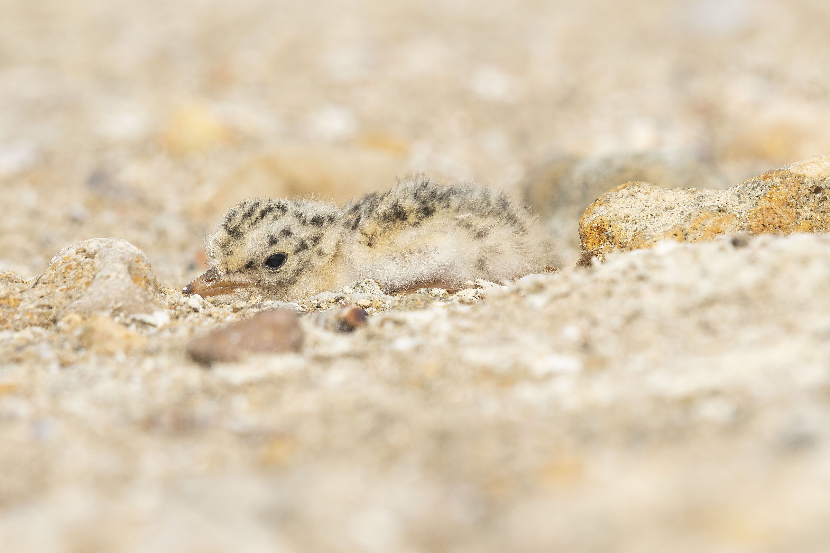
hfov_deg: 2.7
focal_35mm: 750
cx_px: 415
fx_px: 17290
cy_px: 276
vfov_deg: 1.8
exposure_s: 1/250
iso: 100
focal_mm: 500
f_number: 8
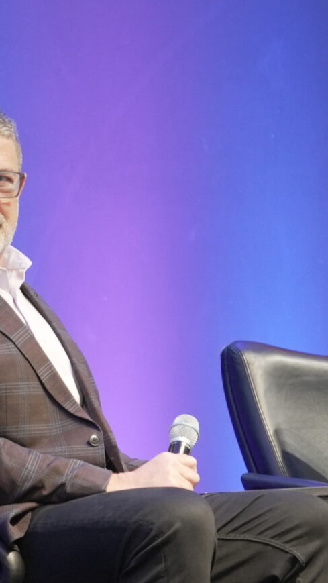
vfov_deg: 4.7
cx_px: 33
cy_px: 352
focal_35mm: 463
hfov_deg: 2.6
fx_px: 7157
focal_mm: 150
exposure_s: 1/30
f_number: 5
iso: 3200
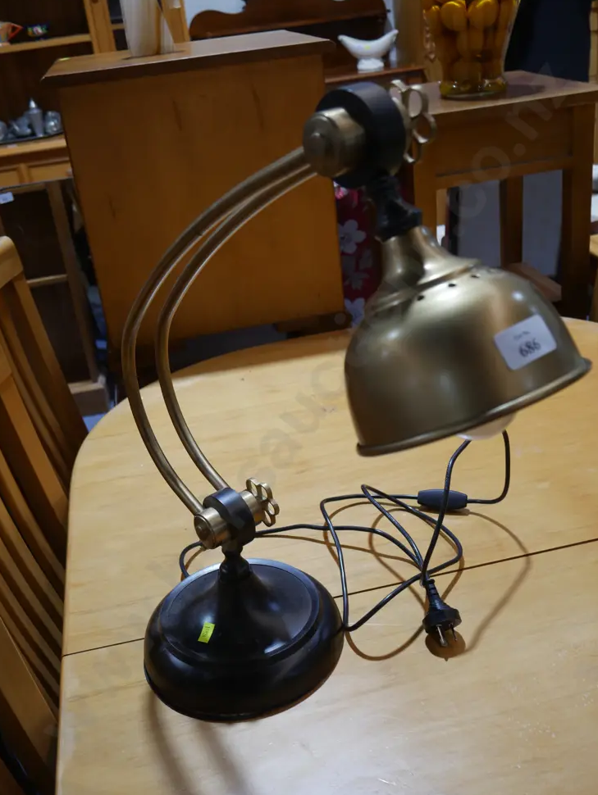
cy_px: 408
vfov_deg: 48.9
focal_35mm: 38
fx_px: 874
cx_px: 308
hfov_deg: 37.8
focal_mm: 18
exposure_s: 1/60
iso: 250
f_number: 4
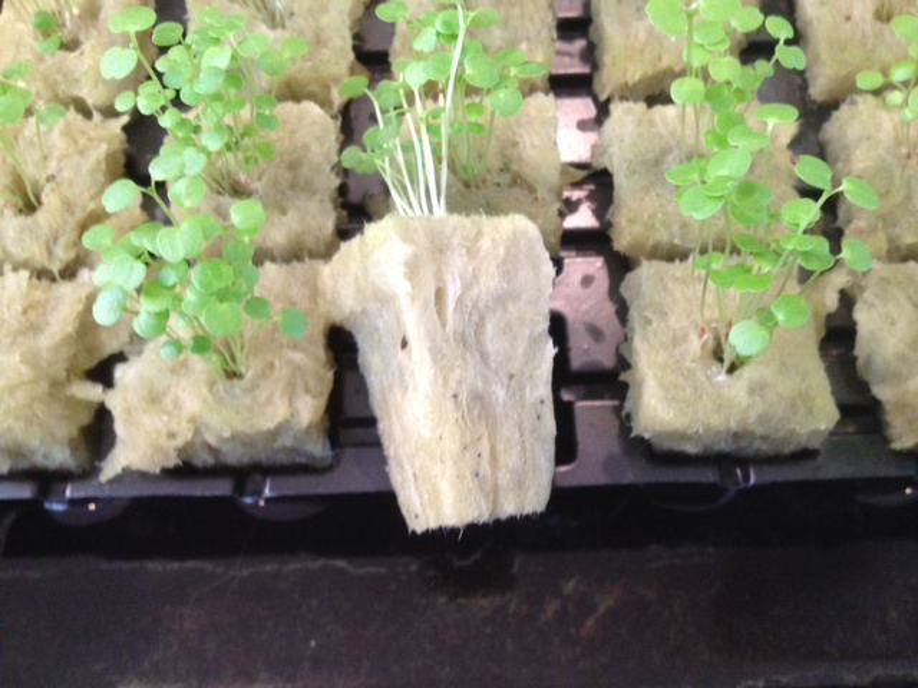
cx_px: 459
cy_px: 344
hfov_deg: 52.6
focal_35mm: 35
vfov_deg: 40.7
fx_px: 928
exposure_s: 1/20
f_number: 2.4
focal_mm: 4.28
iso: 320
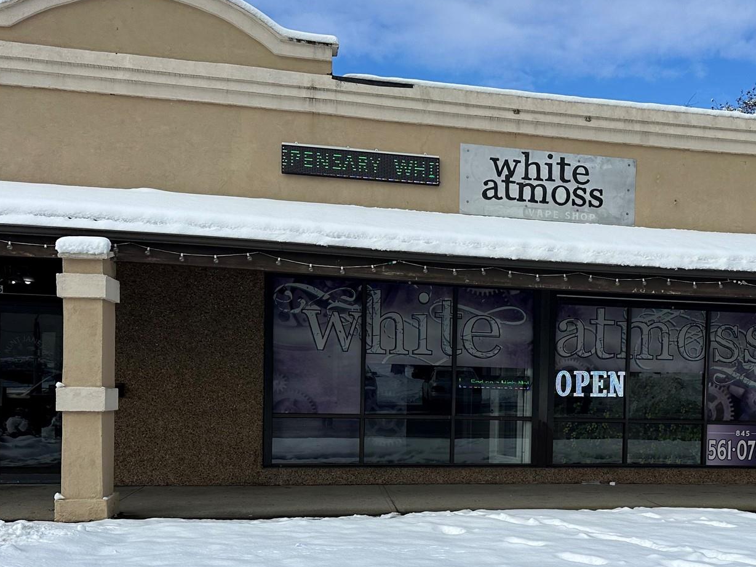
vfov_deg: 35.4
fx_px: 874
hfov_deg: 45.8
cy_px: 408
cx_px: 523
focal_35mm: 40
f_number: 1.78
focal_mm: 6.86
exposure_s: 1/5525
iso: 80
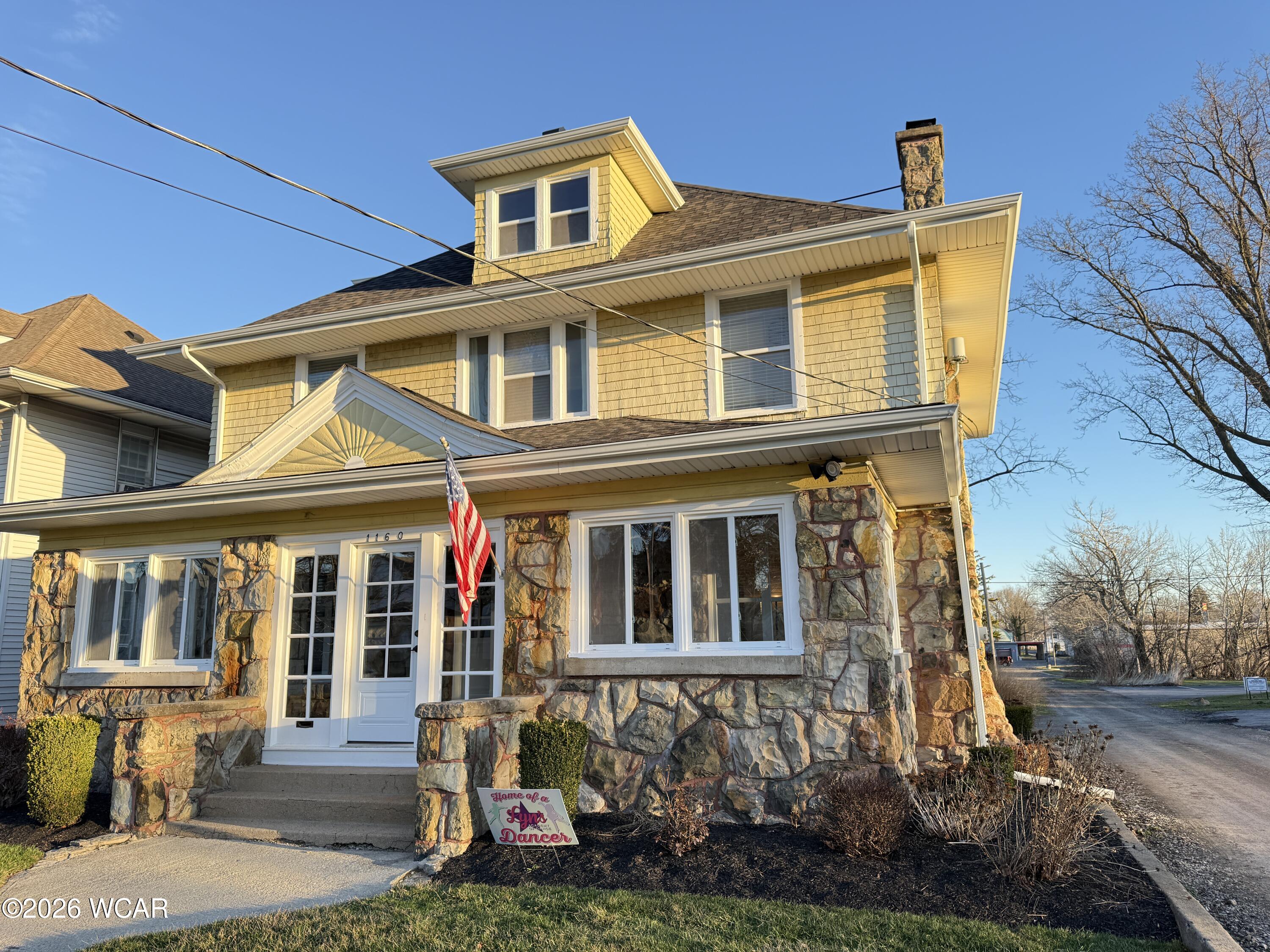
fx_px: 881
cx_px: 635
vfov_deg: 56.8
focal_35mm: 24
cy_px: 476
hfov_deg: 71.6
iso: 100
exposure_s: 1/622
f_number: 1.78
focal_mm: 6.76
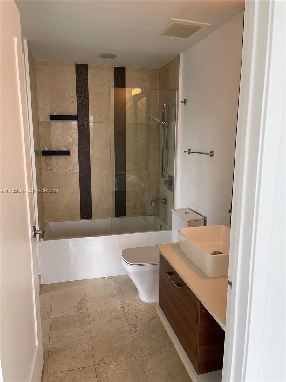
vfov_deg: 67.3
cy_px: 191
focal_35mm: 26
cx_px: 143
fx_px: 286
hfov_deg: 53.1
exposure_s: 1/120
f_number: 1.6
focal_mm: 5.1
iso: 64
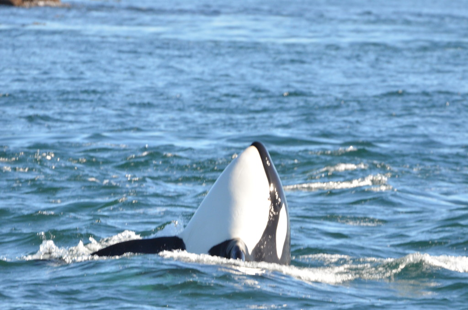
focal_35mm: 900
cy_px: 155
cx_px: 234
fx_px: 11675
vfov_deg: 1.5
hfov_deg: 2.3
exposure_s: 1/1600
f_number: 10
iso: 1600
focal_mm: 600
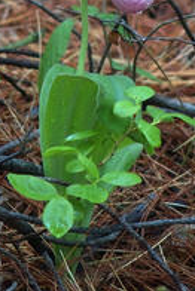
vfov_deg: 2.9
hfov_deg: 1.9
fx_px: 5815
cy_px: 0
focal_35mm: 717
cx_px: 89
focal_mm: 64.3
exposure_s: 1/125
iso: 800
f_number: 2.8
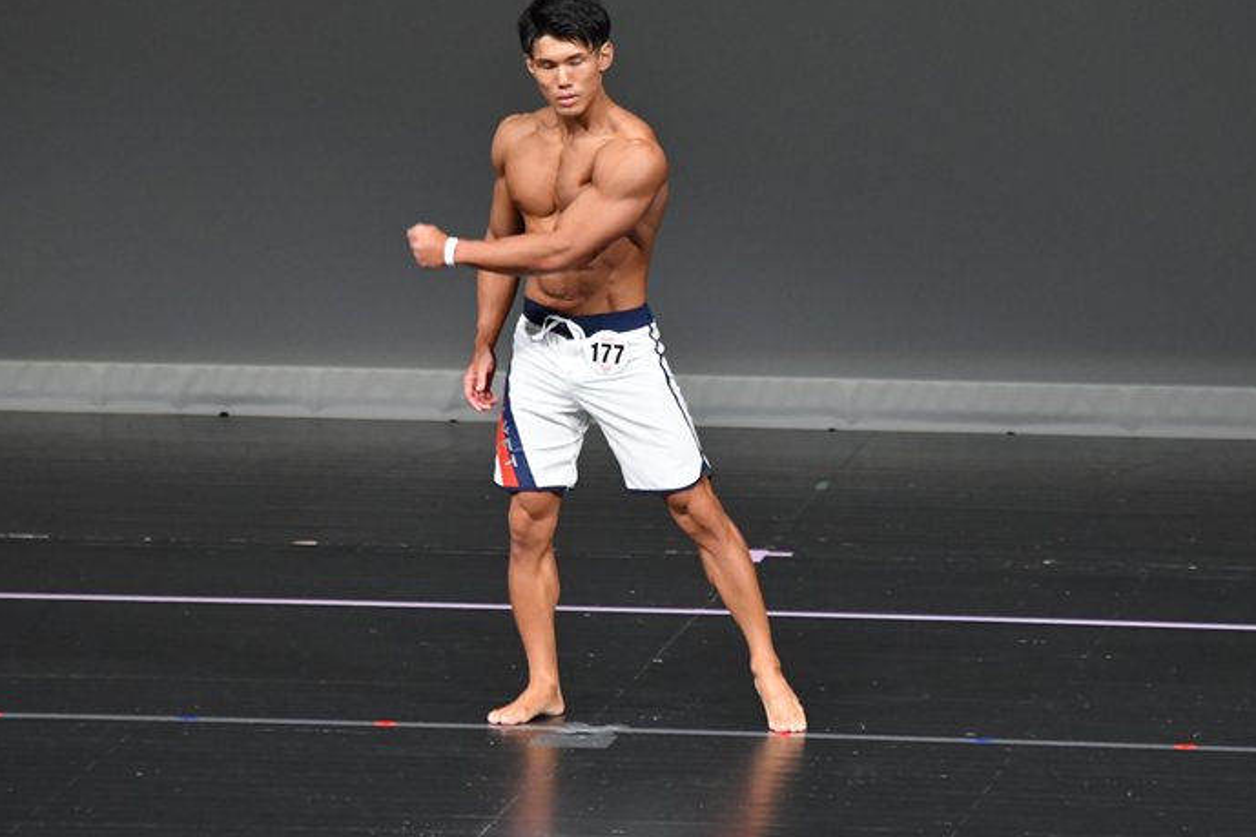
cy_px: 374
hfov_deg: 5.3
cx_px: 670
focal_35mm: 388
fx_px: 13533
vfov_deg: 3.5
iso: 4000
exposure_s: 1/400
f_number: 5.6
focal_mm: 230
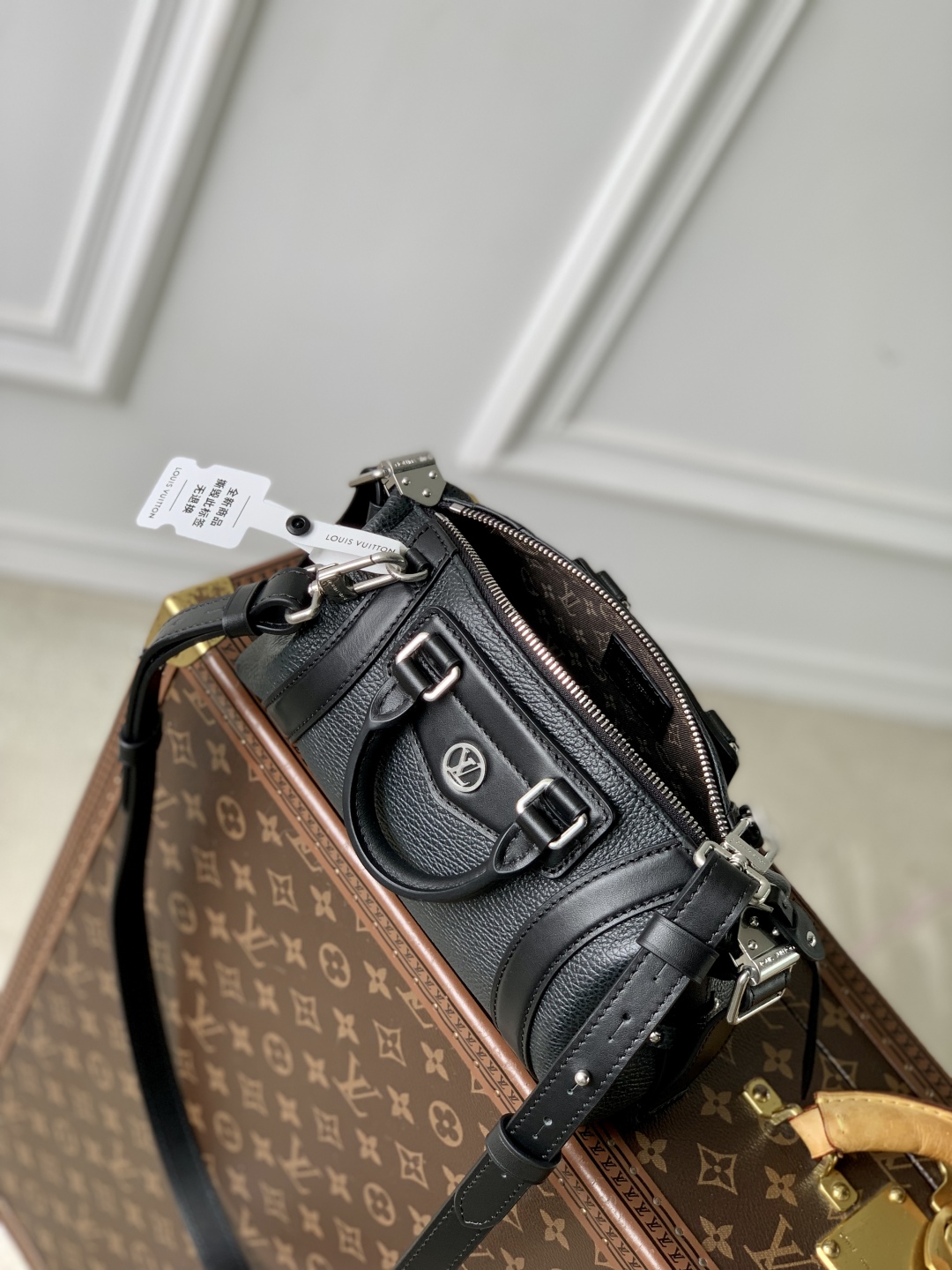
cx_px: 476
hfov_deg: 28.0
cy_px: 635
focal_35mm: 52
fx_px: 1907
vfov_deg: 36.8
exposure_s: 1/122
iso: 16
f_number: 2.4
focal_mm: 6
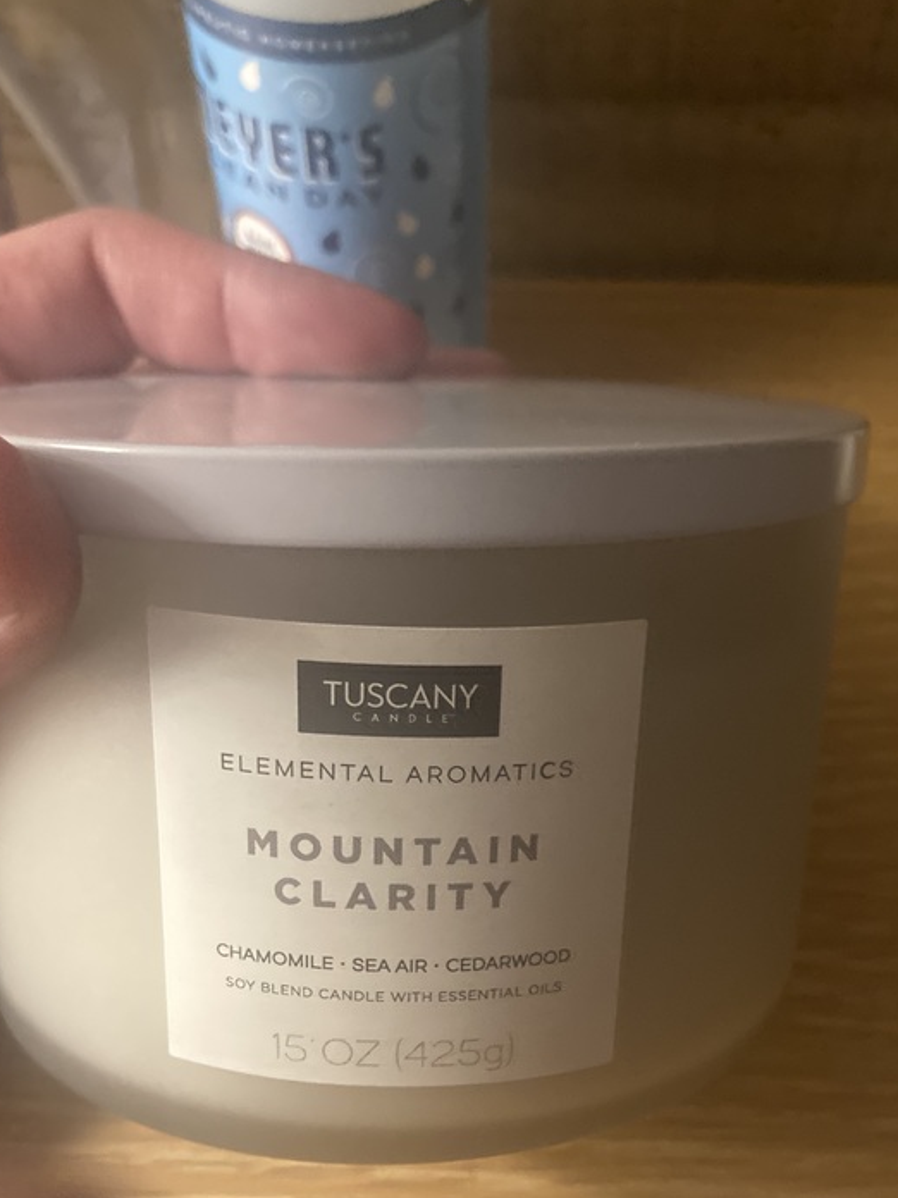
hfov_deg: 38.6
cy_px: 744
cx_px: 485
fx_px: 1280
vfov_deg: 49.7
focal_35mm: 37
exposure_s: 1/30
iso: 640
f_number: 1.8
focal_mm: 3.99
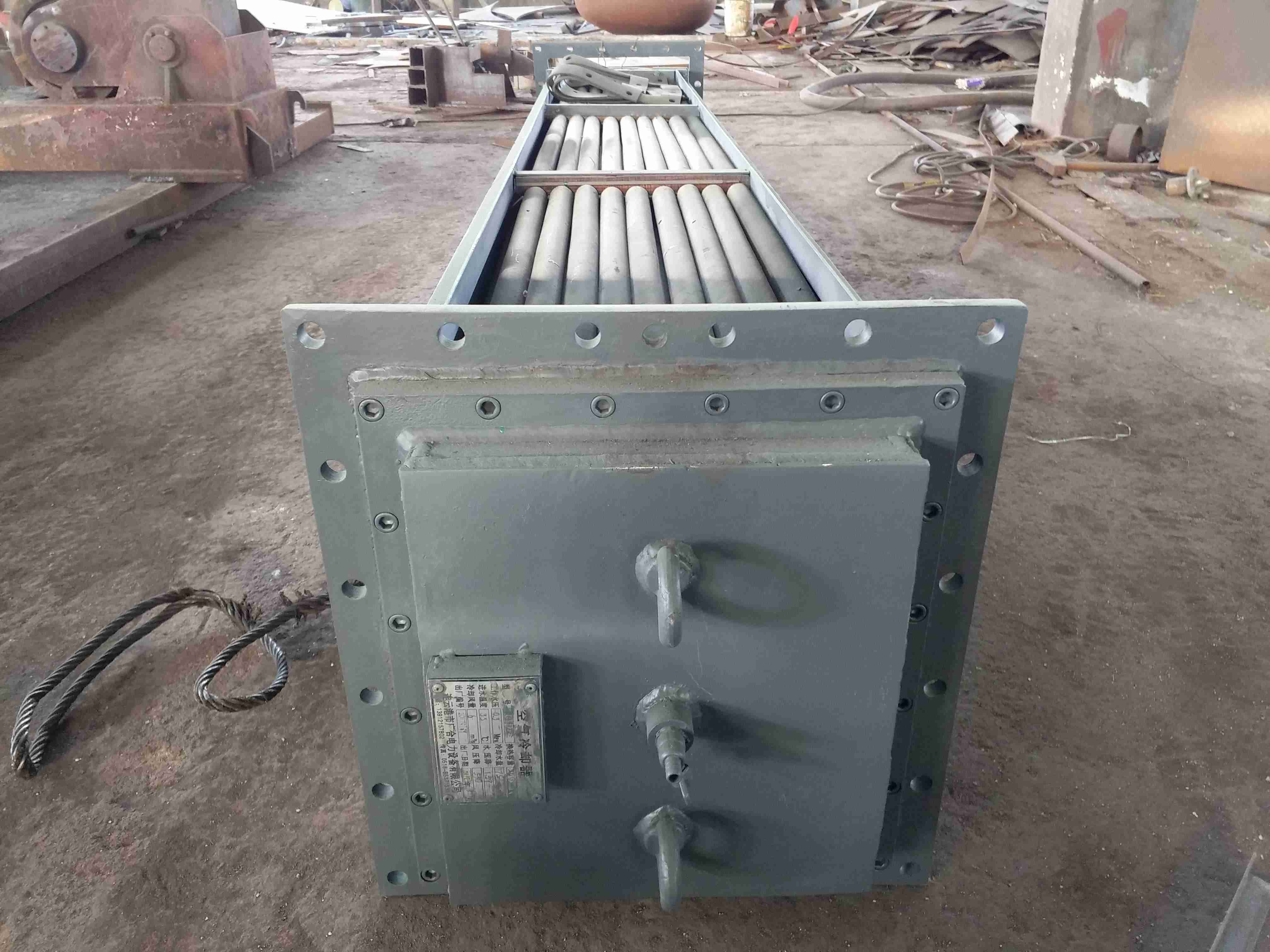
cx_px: 635
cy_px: 476
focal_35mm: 25
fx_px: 917
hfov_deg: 69.4
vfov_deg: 54.9
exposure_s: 1/16.7
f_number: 1.7
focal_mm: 4.32
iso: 210
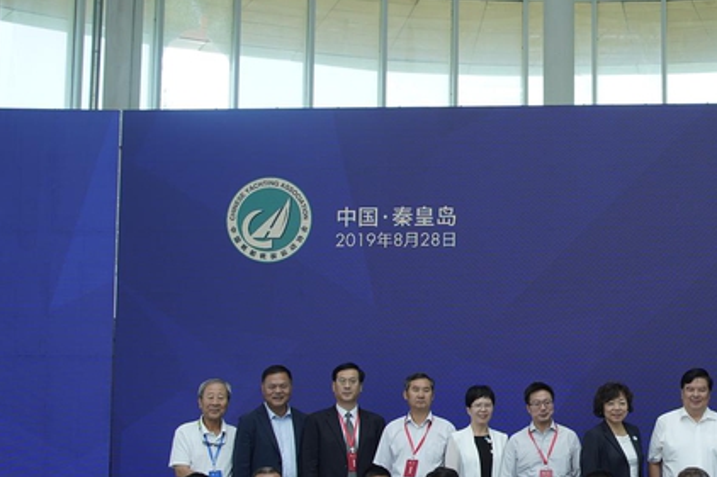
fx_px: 1433
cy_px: 247
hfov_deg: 26.9
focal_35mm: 72
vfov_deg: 18.9
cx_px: 668
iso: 100
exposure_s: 1/40
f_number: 6.3
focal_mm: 32
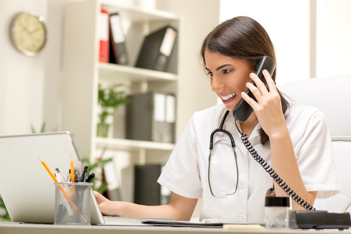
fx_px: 1024
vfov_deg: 13.1
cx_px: 176
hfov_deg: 19.4
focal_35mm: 105
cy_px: 117
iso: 100
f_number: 4.5
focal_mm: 105
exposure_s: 1/125
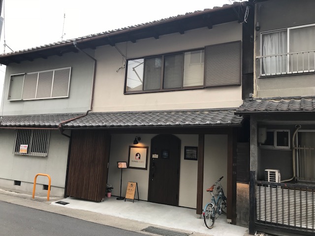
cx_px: 158
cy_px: 118
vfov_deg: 49.7
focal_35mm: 28
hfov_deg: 63.4
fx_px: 255
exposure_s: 1/190
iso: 20
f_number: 1.8
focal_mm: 3.99
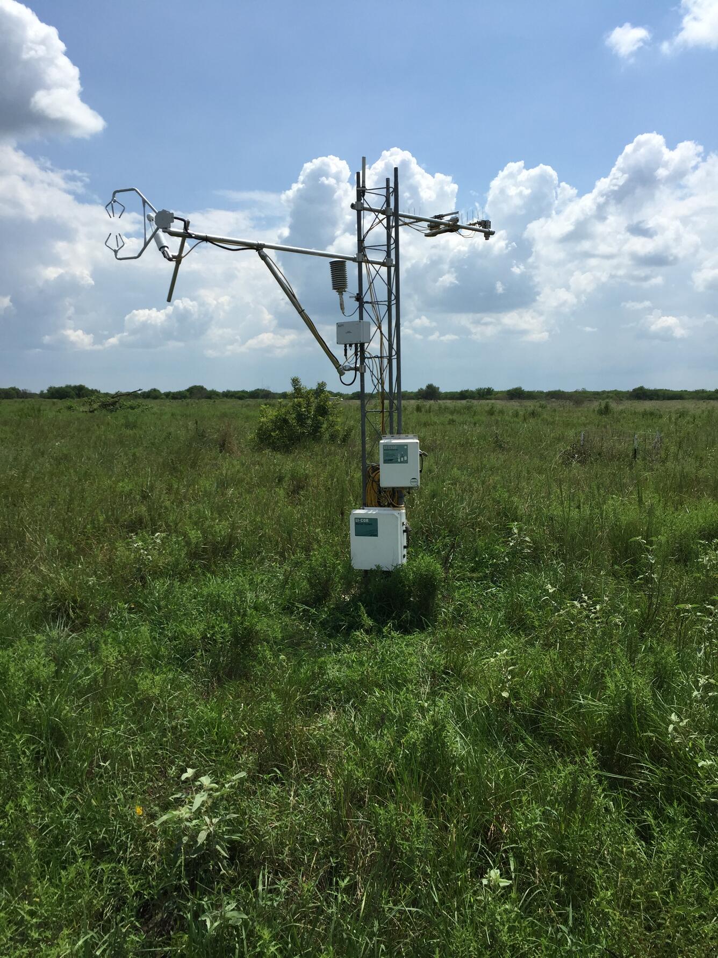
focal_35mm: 29
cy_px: 479
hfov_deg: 48.2
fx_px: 802
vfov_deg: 61.7
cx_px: 359
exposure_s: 1/3300
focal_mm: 4.15
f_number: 2.2
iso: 32
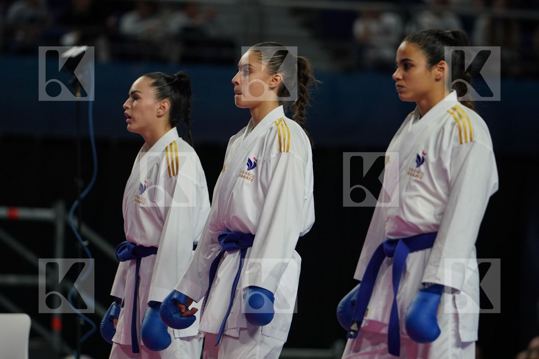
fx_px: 4491
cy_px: 180
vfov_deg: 4.6
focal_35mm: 300
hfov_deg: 6.9
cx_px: 270
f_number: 2.8
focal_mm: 200
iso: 1000
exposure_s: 1/1000
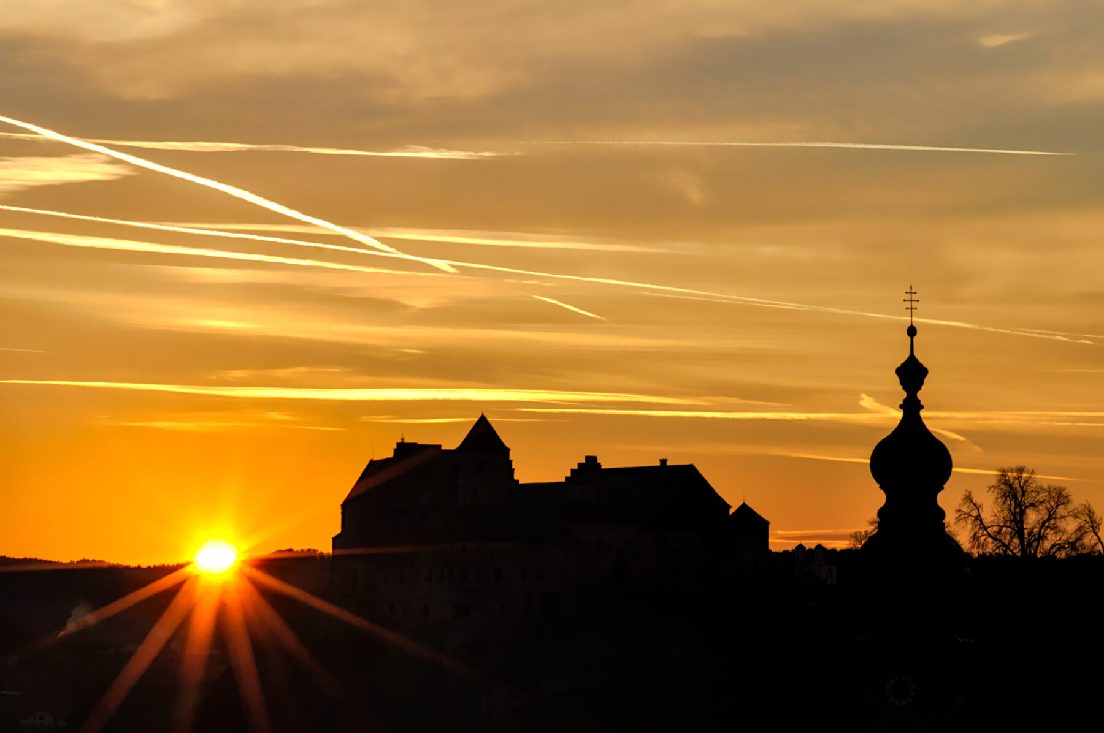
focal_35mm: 158
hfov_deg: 13.1
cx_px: 552
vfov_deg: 8.7
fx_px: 4825
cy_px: 366
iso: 800
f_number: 32
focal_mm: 105
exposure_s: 1/160
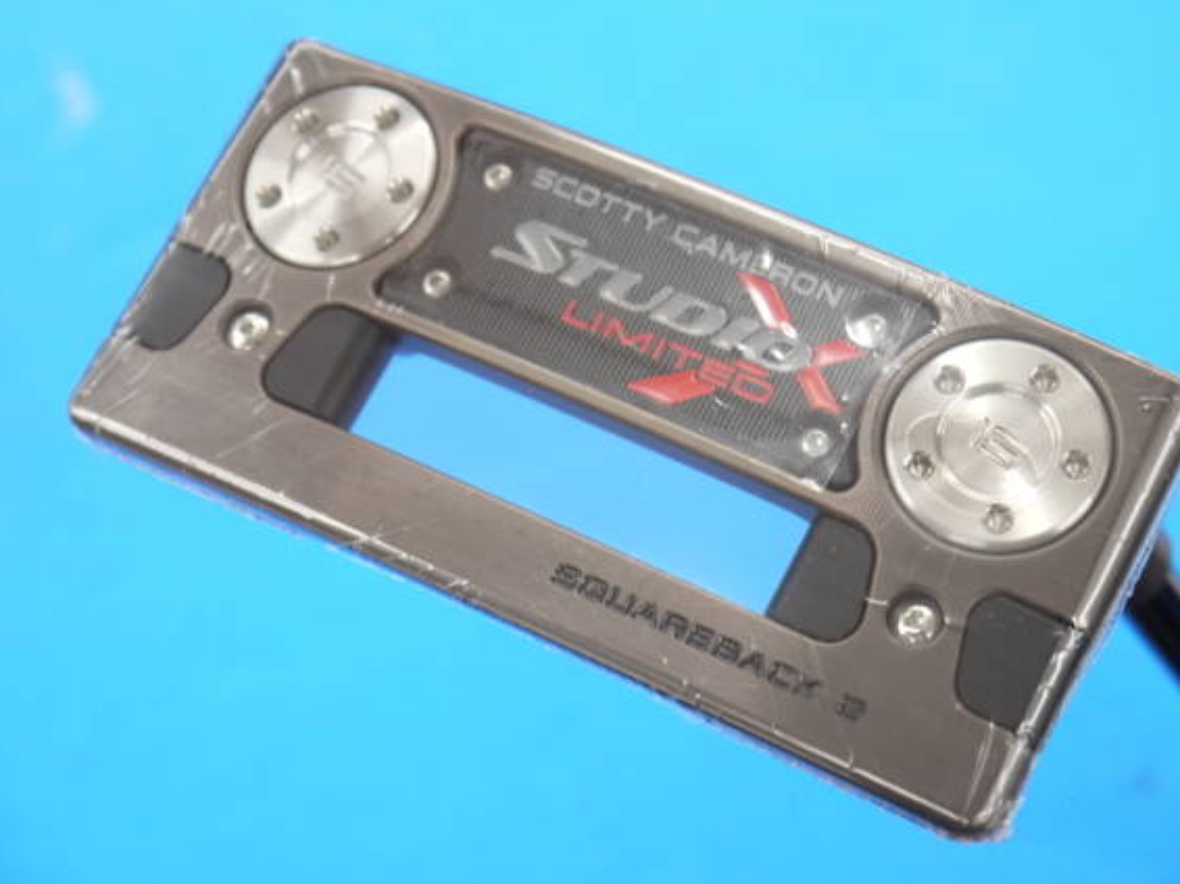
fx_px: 3237
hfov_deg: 20.7
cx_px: 603
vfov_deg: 15.5
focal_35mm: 95
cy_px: 400
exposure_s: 1/80
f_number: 5.6
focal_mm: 42
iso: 800
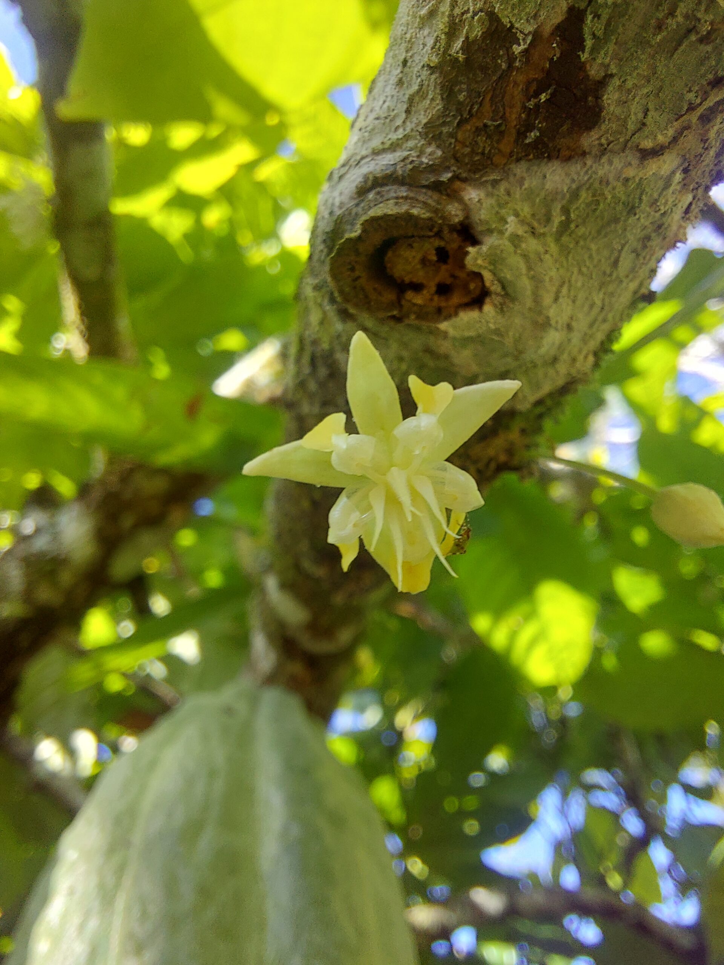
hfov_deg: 54.9
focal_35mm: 25
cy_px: 482
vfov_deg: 69.4
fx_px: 697
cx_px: 362
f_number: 2.4
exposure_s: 1/100
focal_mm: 2.13
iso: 50
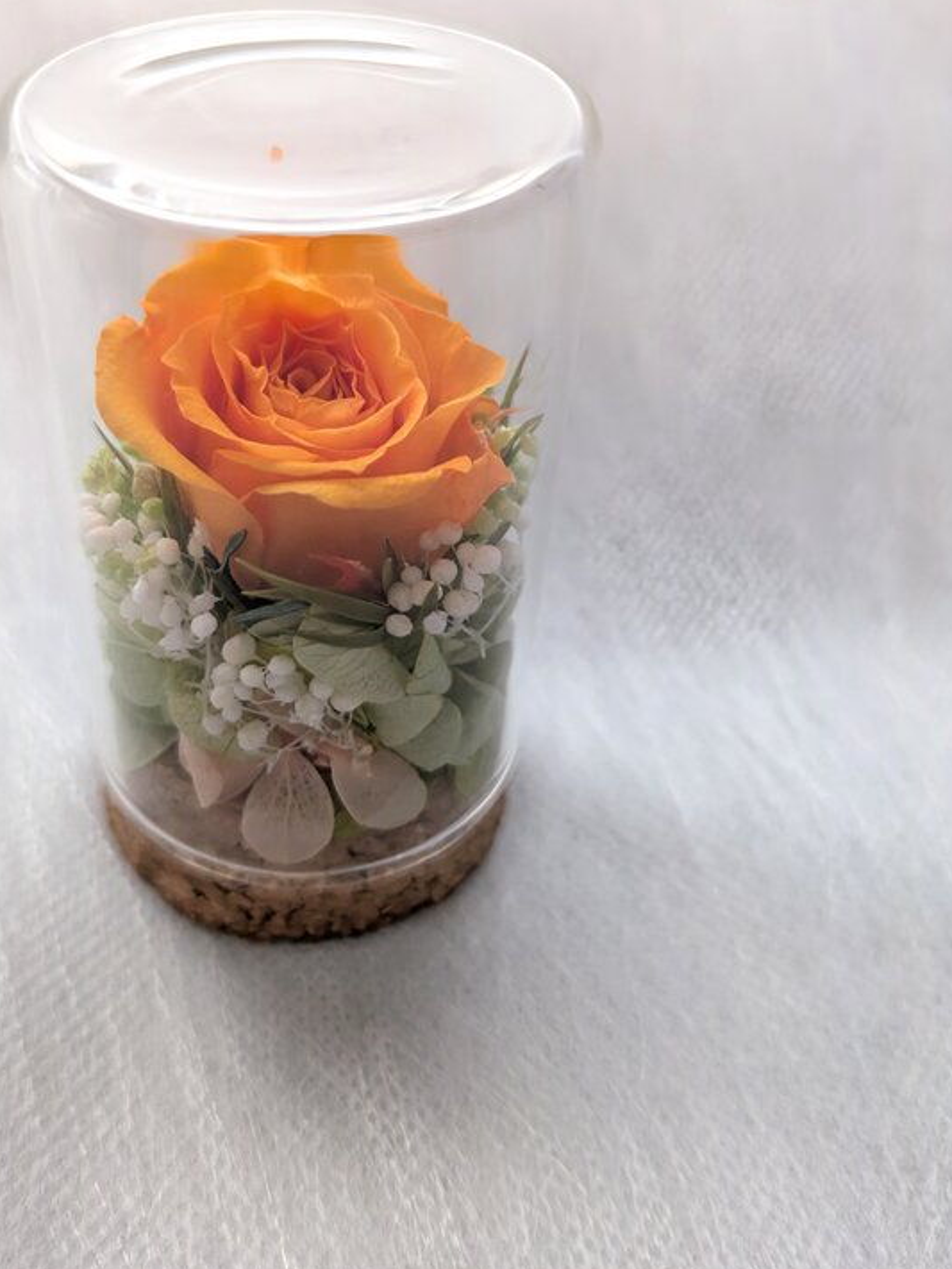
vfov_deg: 59.9
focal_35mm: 30
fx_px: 1099
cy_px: 597
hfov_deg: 46.6
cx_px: 391
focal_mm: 5.43
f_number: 1.89
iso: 375
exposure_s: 1/24
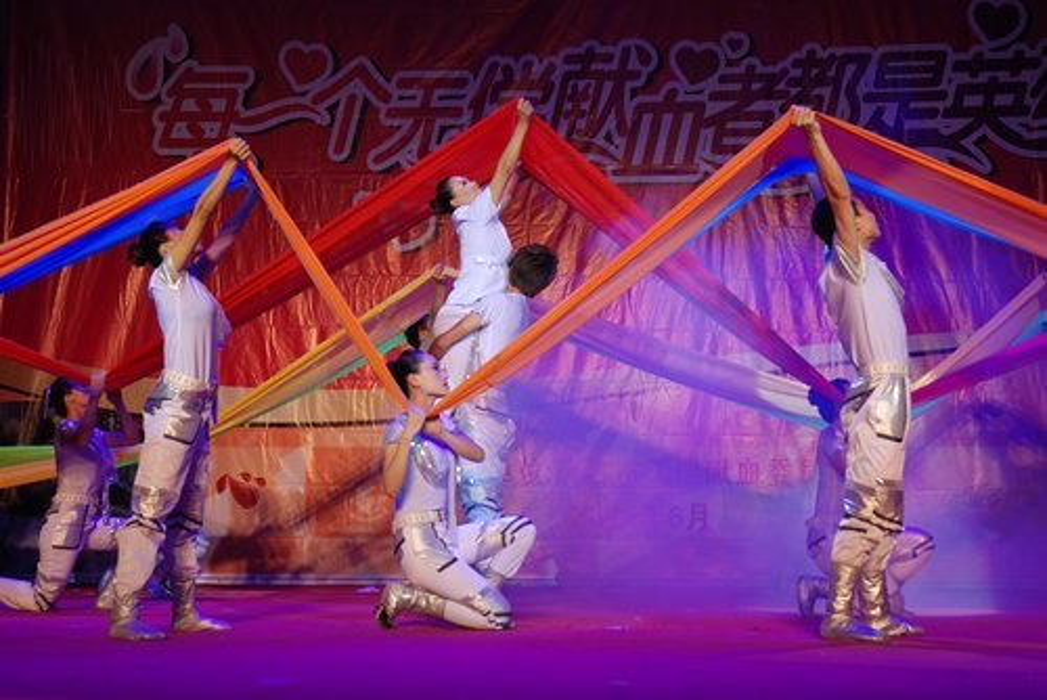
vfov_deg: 25.8
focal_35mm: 52
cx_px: 524
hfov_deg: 37.8
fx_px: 1528
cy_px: 350
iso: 200
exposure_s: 1/30
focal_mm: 35
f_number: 5.6
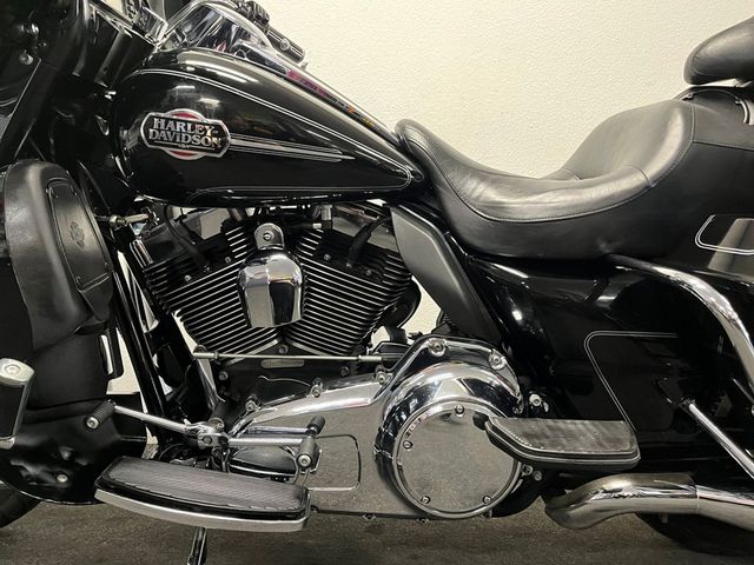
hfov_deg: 67.3
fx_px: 566
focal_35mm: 26
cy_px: 282
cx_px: 377
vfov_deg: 53.1
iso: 500
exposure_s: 1/50
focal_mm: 5.1
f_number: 1.6
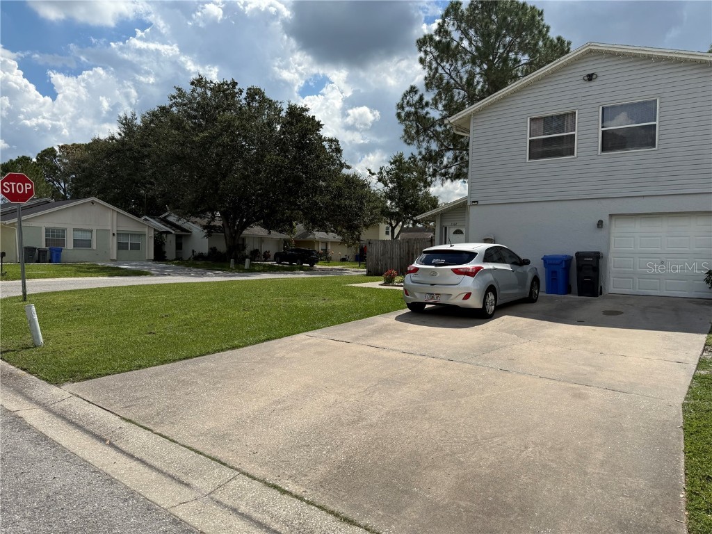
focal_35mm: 24
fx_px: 494
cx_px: 356
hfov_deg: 71.6
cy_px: 267
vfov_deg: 56.8
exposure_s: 1/8130
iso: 80
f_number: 1.78
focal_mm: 6.76
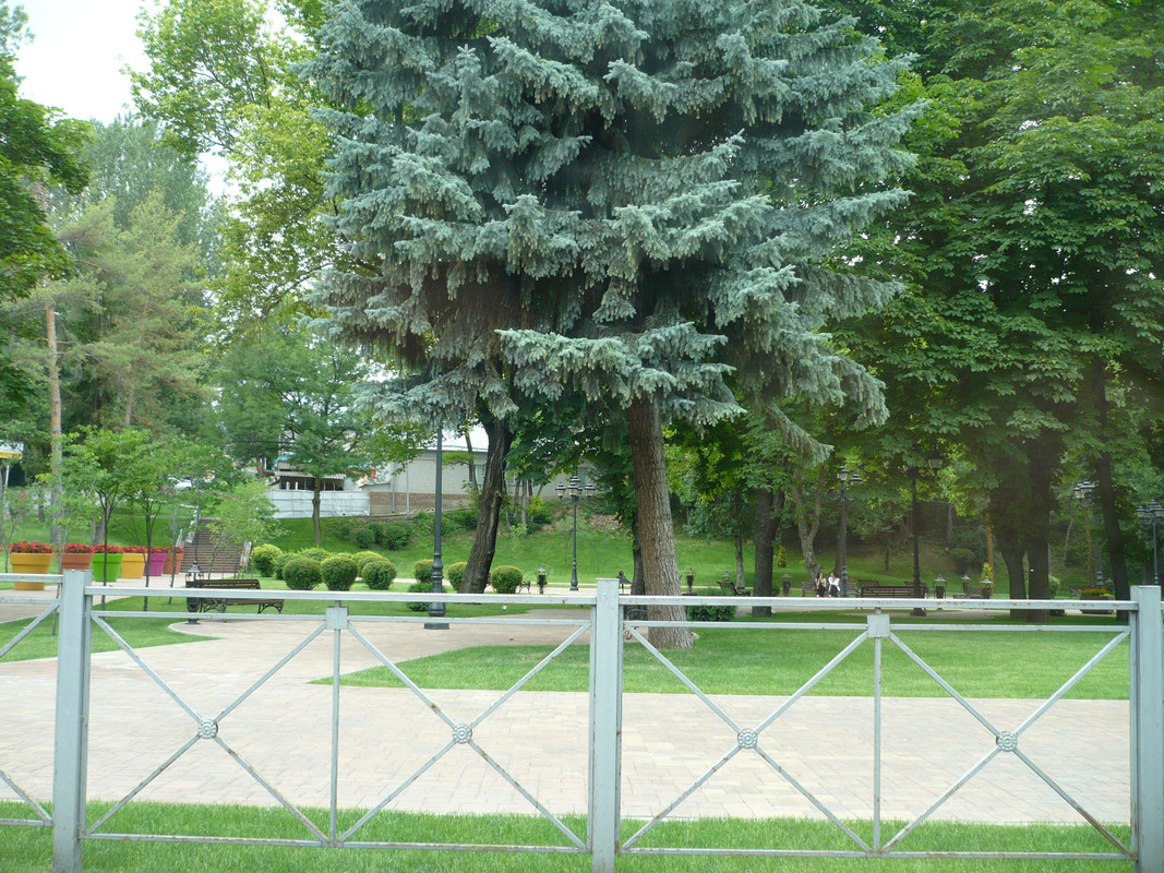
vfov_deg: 40.7
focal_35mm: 35
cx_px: 582
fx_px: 1177
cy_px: 436
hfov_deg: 52.6
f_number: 2.8
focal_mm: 5.8
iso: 100
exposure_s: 1/160
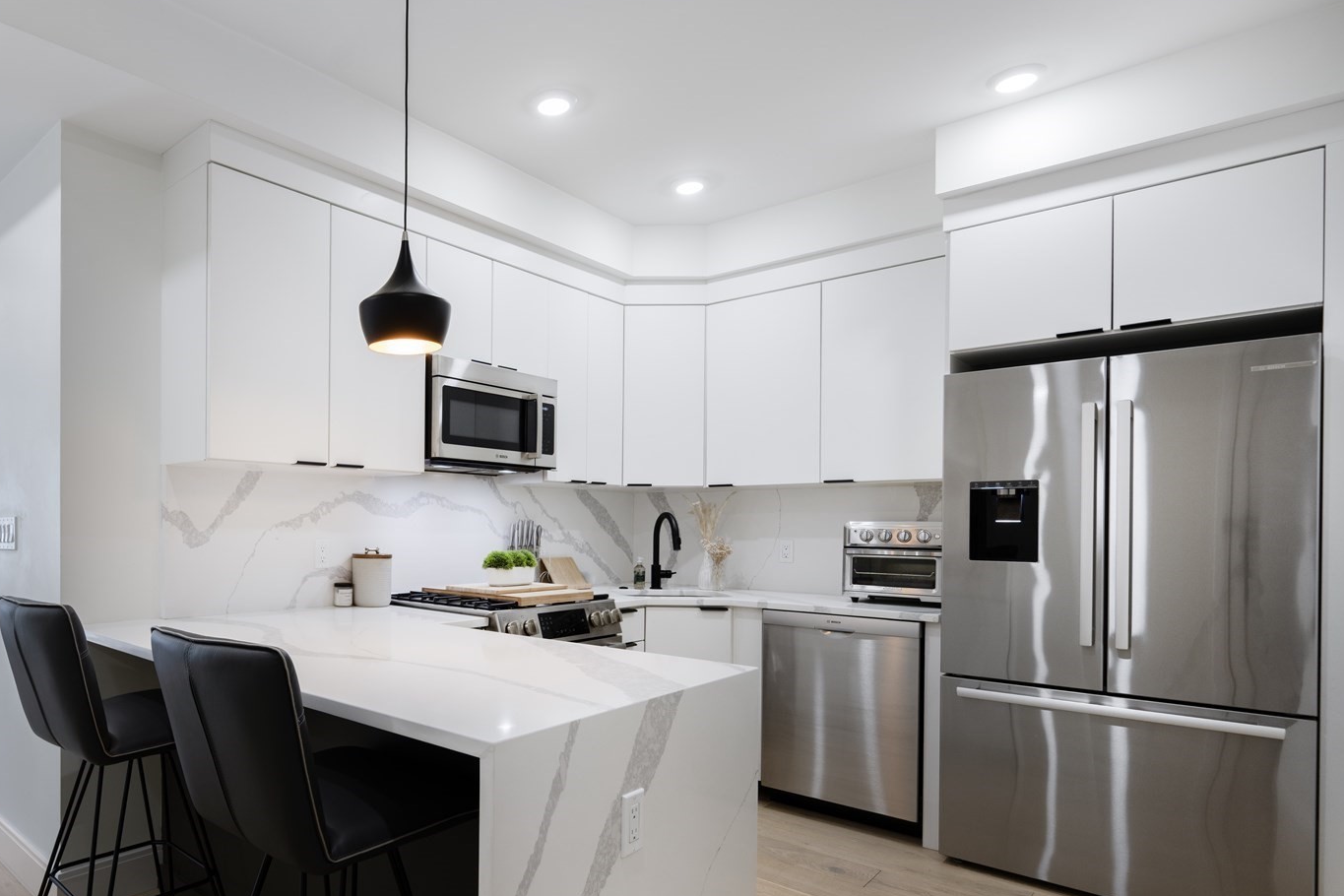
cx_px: 411
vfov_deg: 59.1
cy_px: 531
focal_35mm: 21
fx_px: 784
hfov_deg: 77.6
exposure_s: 1/6
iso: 64
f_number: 6.3
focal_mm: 14
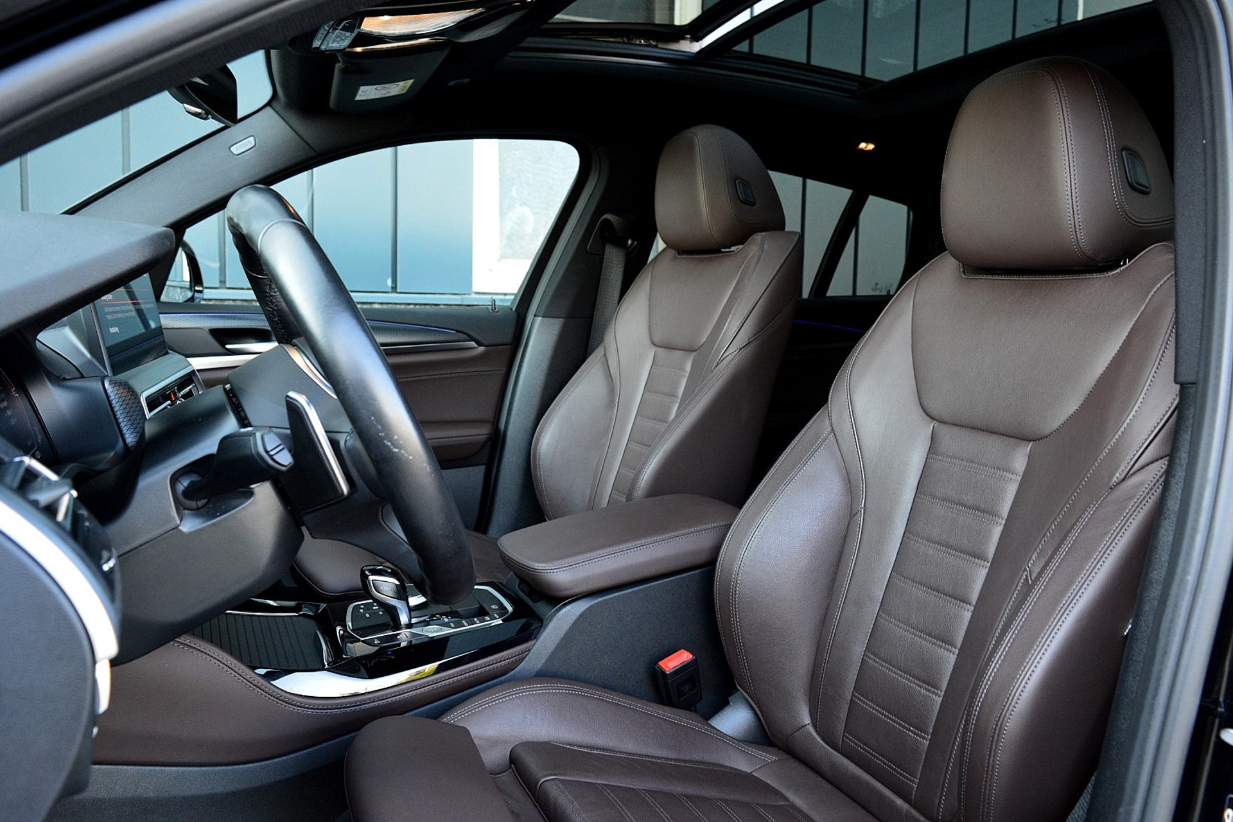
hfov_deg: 67.4
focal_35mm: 27
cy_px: 411
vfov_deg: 47.9
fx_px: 925
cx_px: 616
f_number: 5
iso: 800
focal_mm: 18
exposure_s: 1/60
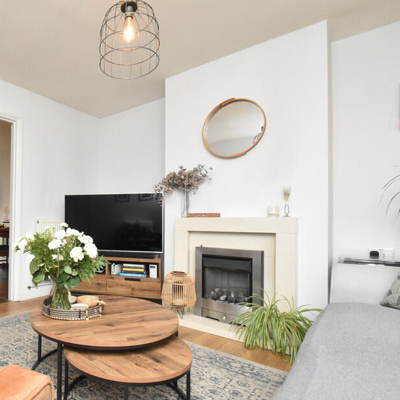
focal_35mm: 21
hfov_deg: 67.1
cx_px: 95
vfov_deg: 72.1
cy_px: 206
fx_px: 275
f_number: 9
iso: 1600
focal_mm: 10
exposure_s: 1/60
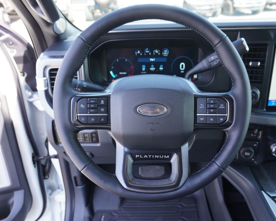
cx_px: 153
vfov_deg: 51.5
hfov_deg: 62.1
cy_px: 107
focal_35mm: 28
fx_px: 229
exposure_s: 1/60
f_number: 4
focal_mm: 16
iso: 125
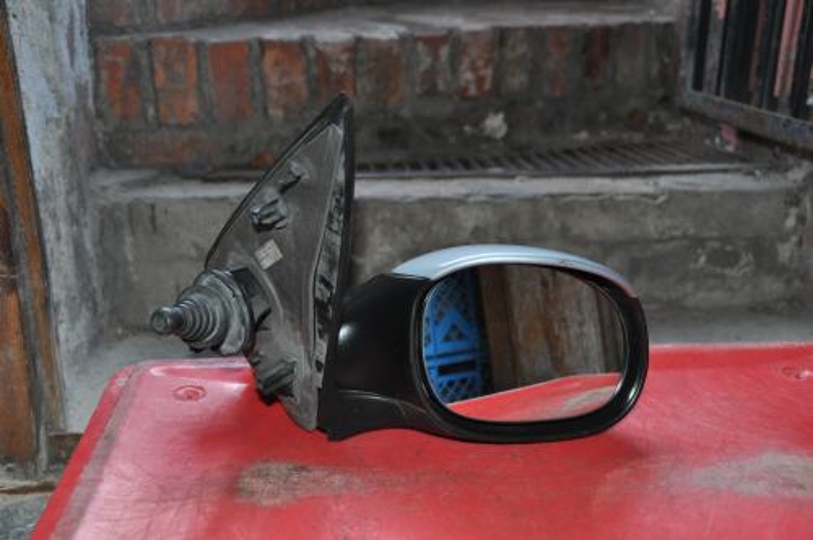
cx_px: 406
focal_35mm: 42
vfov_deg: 31.8
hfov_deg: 46.5
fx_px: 947
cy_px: 270
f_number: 4
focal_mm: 28
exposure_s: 1/60
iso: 800
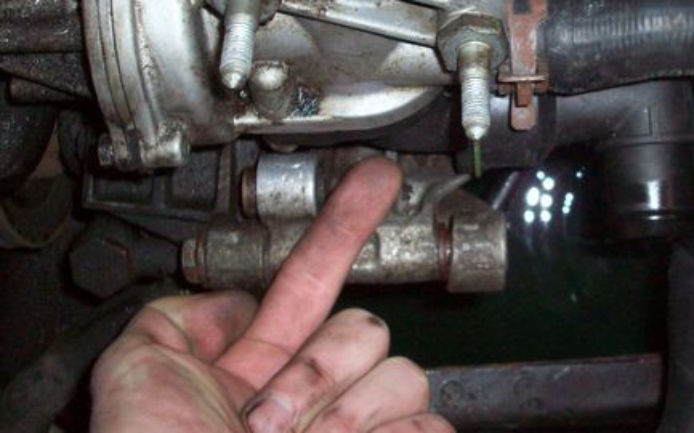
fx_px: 1096
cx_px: 487
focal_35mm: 58
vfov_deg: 22.3
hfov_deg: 34.6
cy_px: 202
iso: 160
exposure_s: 1/64
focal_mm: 6.2
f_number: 2.8
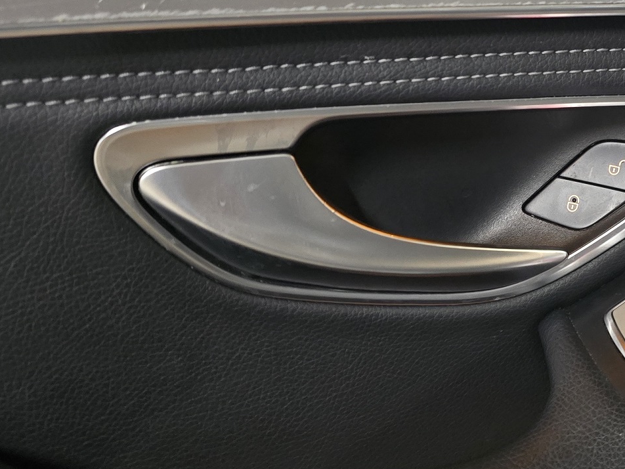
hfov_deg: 30.9
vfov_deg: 25.2
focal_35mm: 58
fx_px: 1047
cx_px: 617
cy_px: 176
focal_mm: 6.3
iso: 1600
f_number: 1.7
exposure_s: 1/24
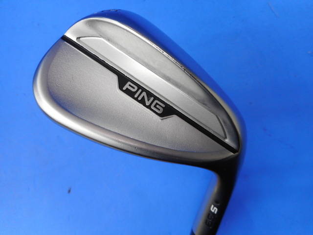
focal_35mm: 25
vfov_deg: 54.9
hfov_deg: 69.4
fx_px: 226
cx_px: 156
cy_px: 118
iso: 80
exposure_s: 1/30
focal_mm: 4.5
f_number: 3.7
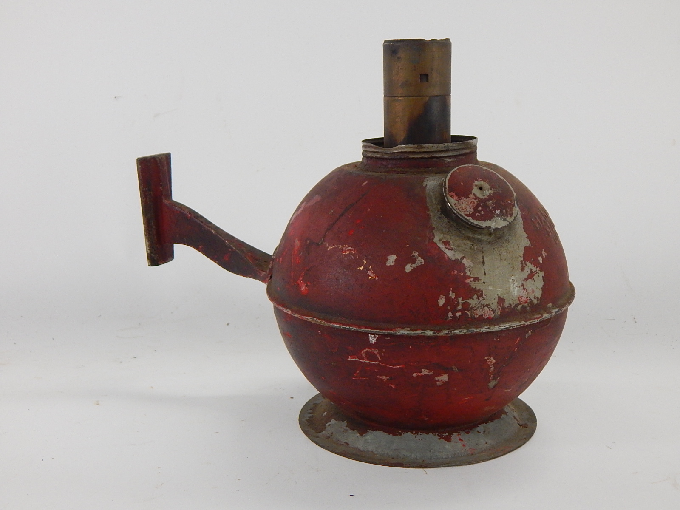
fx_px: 845
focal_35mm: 43
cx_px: 340
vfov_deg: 33.6
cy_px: 255
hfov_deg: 43.9
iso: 400
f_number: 3.6
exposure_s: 1/100
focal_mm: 7.7
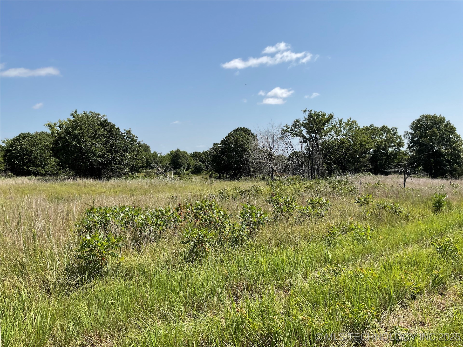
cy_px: 174
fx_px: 388
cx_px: 232
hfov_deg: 61.7
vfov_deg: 48.2
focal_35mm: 29
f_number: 1.8
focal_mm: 3
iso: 16
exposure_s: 1/2058
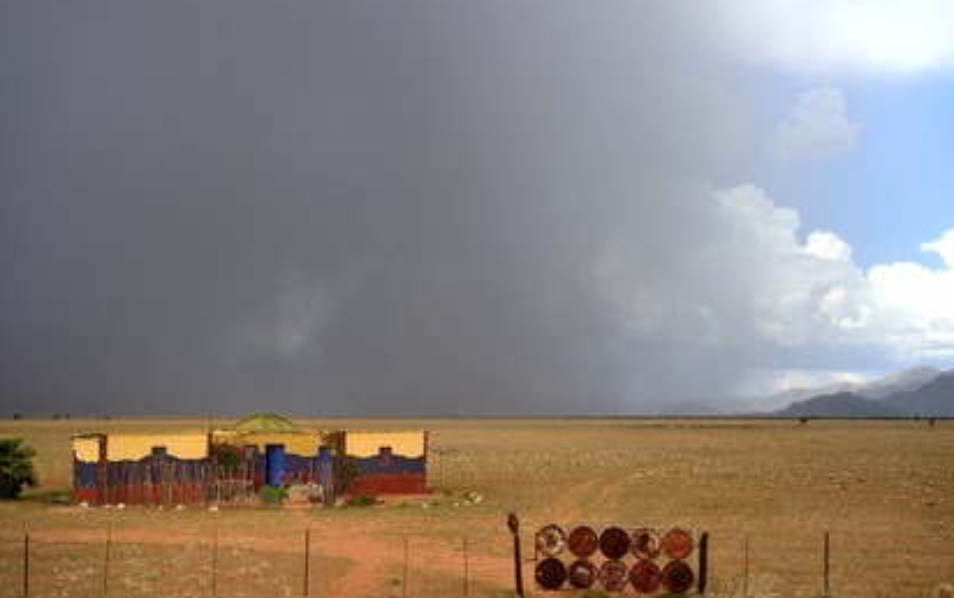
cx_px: 482
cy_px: 290
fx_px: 1405
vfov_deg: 24.0
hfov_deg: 37.5
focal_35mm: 54
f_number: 6.3
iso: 800
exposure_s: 1/2500
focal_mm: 52
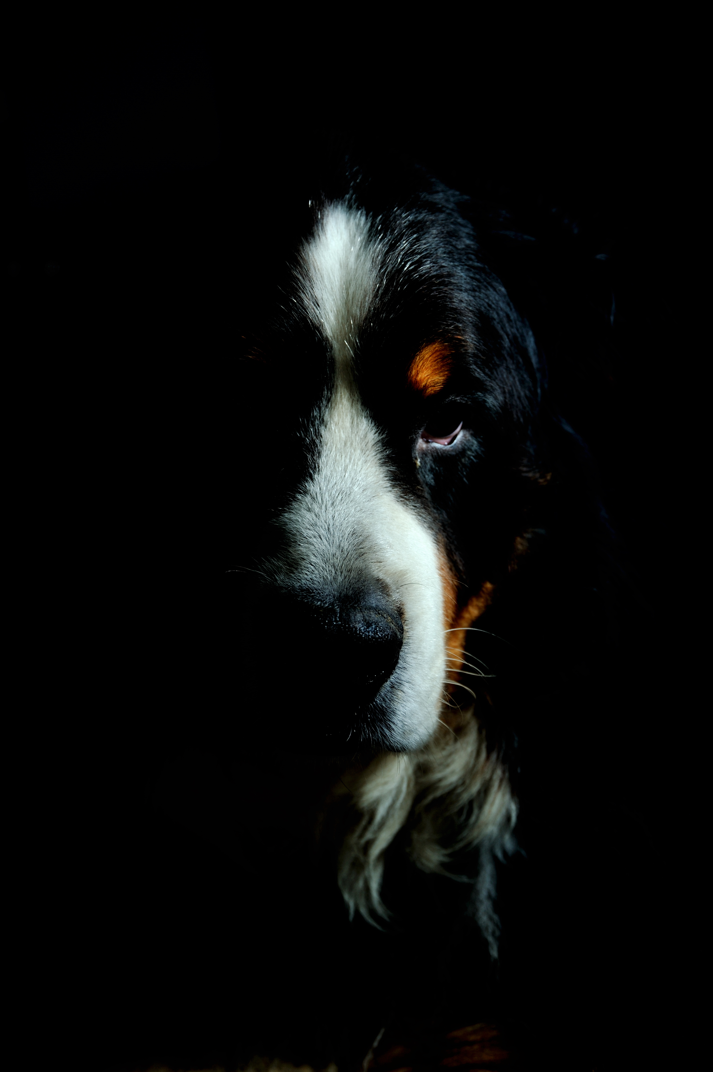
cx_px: 356
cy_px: 536
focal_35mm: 48
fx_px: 1428
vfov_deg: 41.1
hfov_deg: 28.0
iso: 200
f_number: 5.6
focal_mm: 48
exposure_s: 1/250
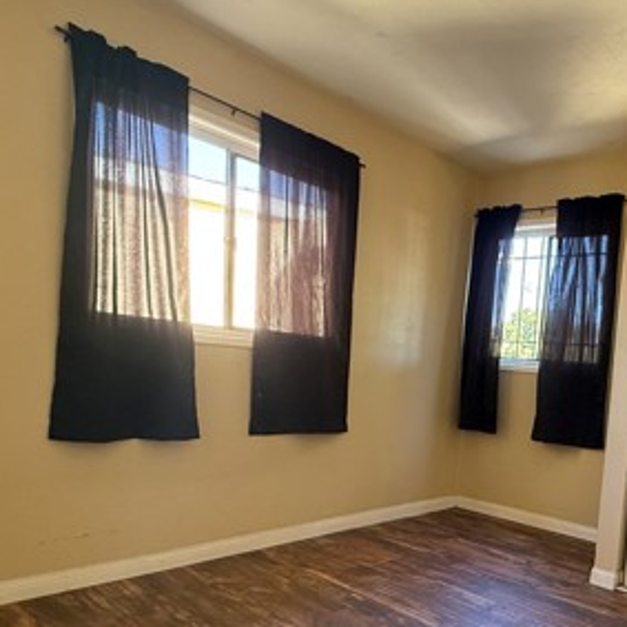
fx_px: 574
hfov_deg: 52.2
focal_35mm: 28
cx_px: 532
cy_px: 450
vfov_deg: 55.3
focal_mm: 2.22
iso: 320
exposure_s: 1/99
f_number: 2.2
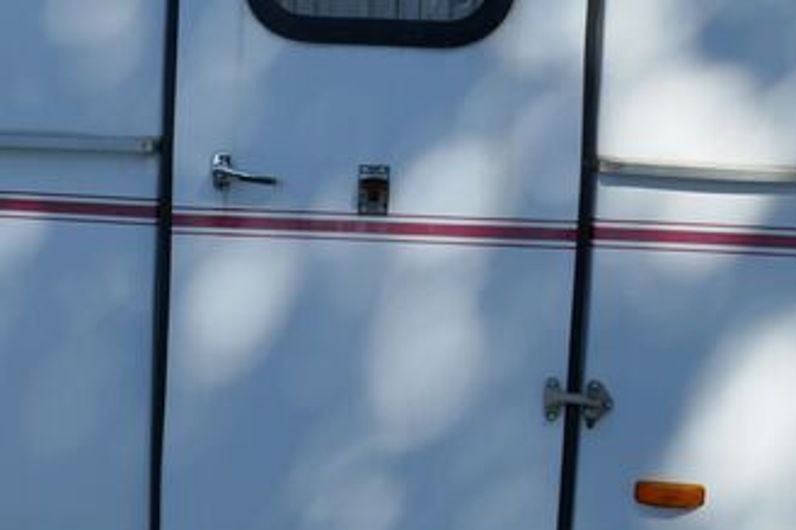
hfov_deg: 25.2
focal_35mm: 76
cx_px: -29
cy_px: 168
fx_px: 1680
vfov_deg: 17.9
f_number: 3.5
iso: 125
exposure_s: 1/1000
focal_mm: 9.1
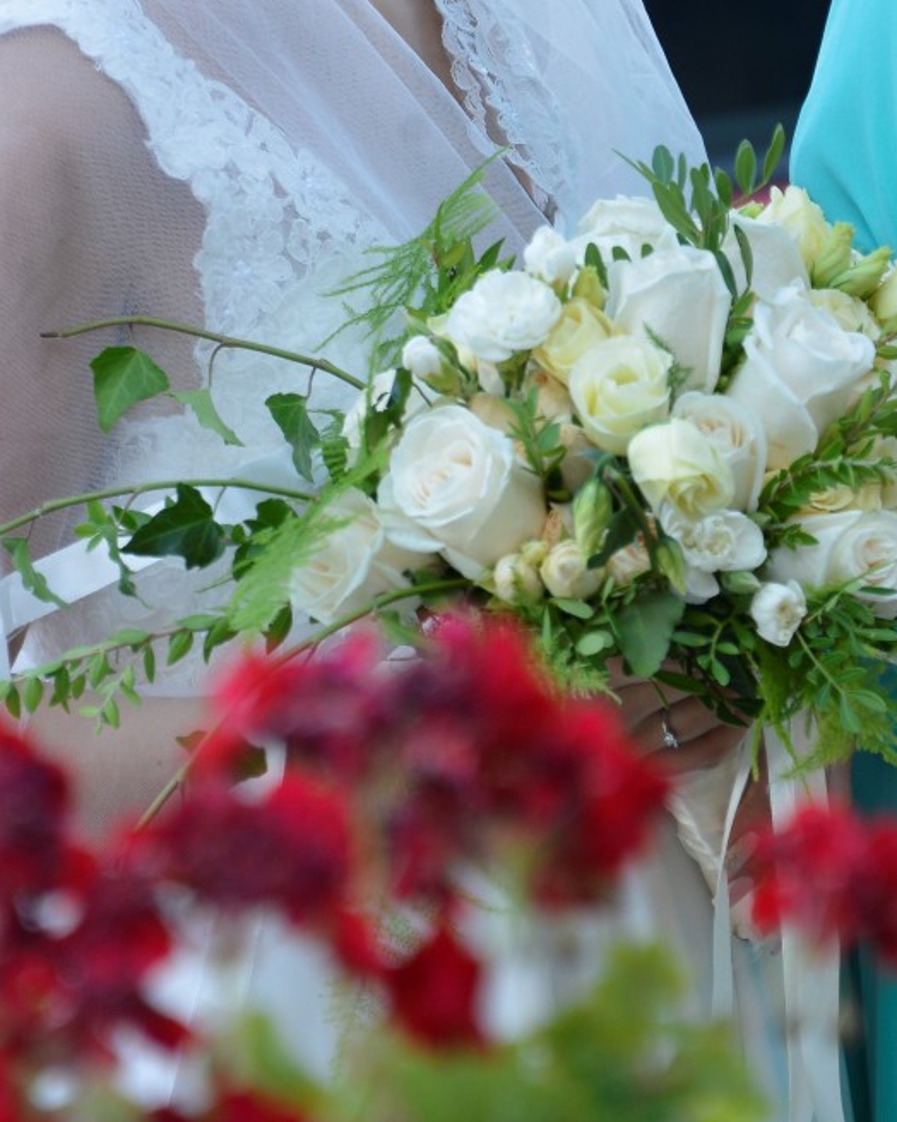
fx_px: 23097
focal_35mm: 696
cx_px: 608
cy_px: 293
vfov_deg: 2.8
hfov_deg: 2.2
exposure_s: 1/320
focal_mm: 300
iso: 800
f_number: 5.6
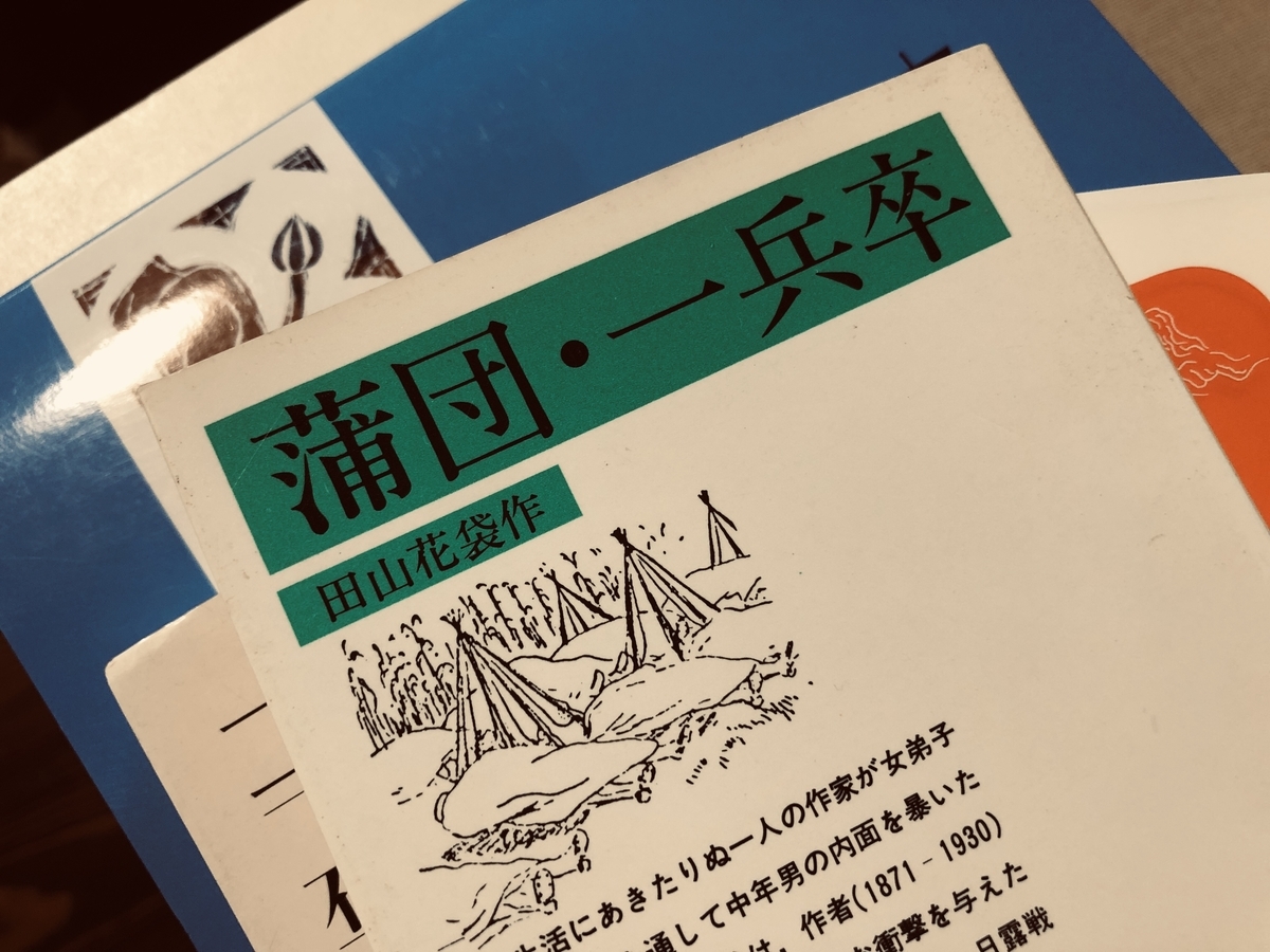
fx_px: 1027
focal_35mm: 28
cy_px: 476
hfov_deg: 63.4
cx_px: 635
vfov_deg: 49.7
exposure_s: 1/17
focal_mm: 3.99
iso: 50
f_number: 1.8
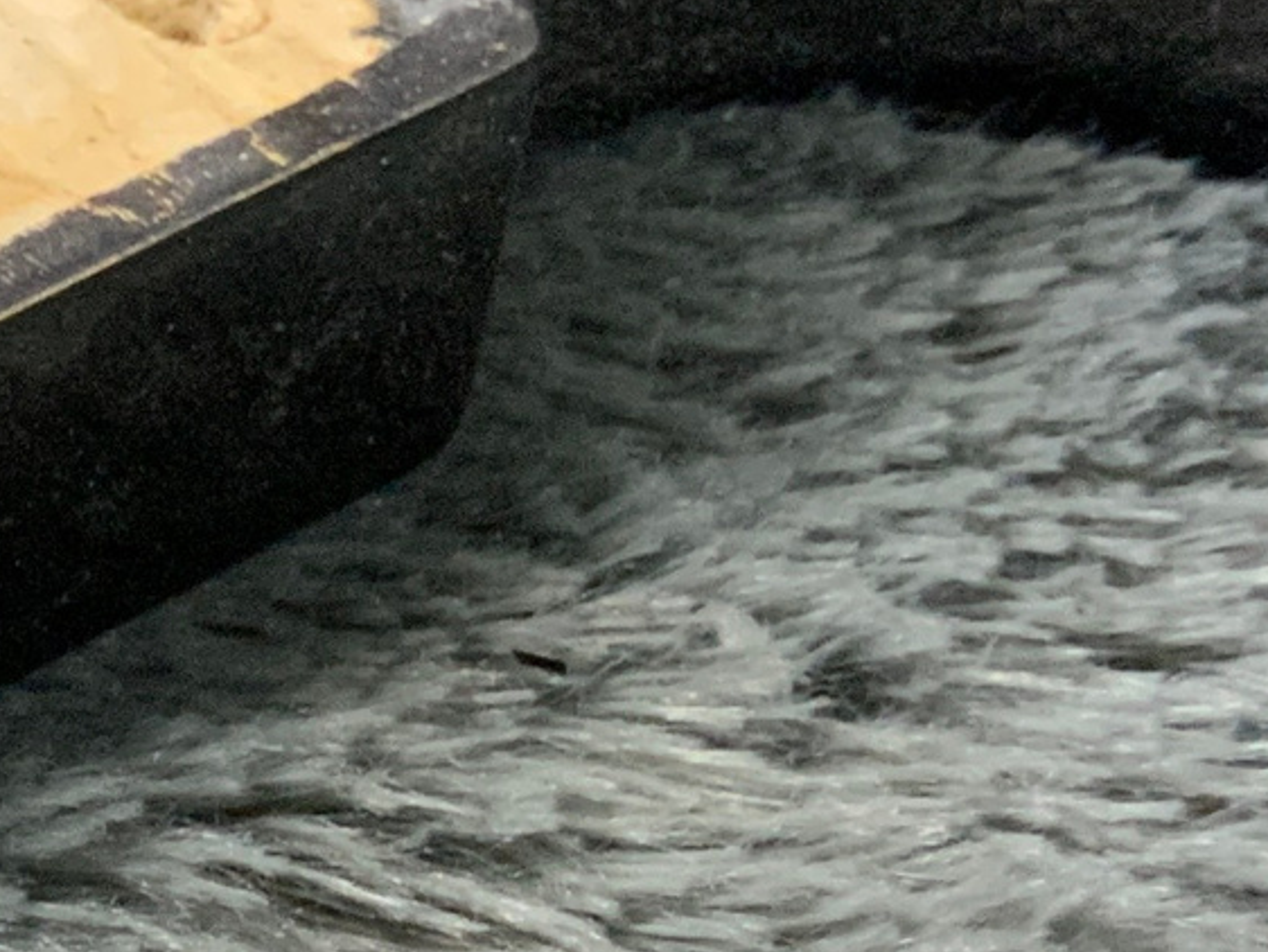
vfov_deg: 11.2
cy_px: 647
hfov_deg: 13.3
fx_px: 4837
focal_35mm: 132
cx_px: -1074
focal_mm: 3
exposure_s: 1/60
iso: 80
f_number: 1.8
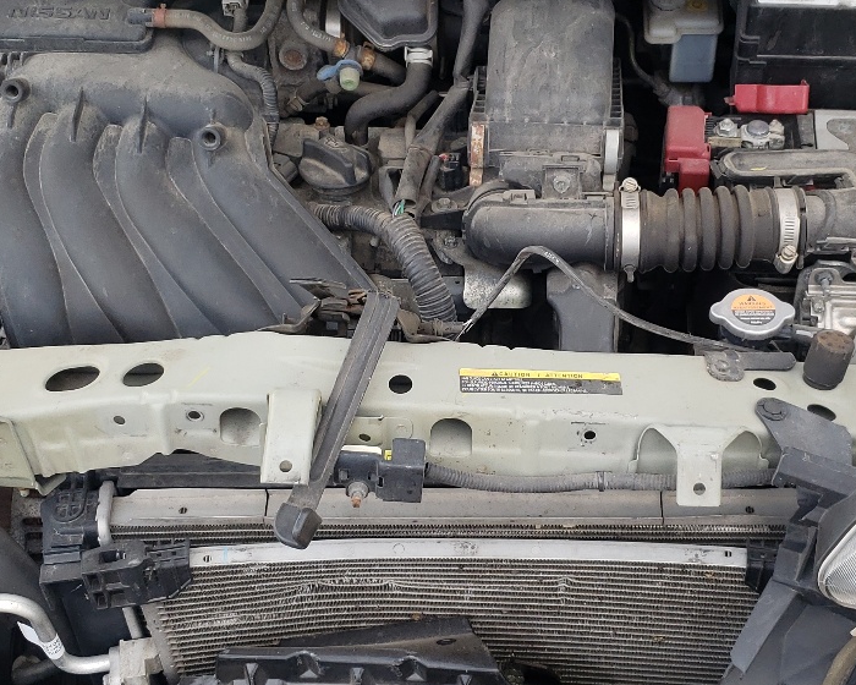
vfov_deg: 26.2
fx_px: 1469
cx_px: 462
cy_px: 400
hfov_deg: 32.5
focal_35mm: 58
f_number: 1.5
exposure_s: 1/385
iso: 50
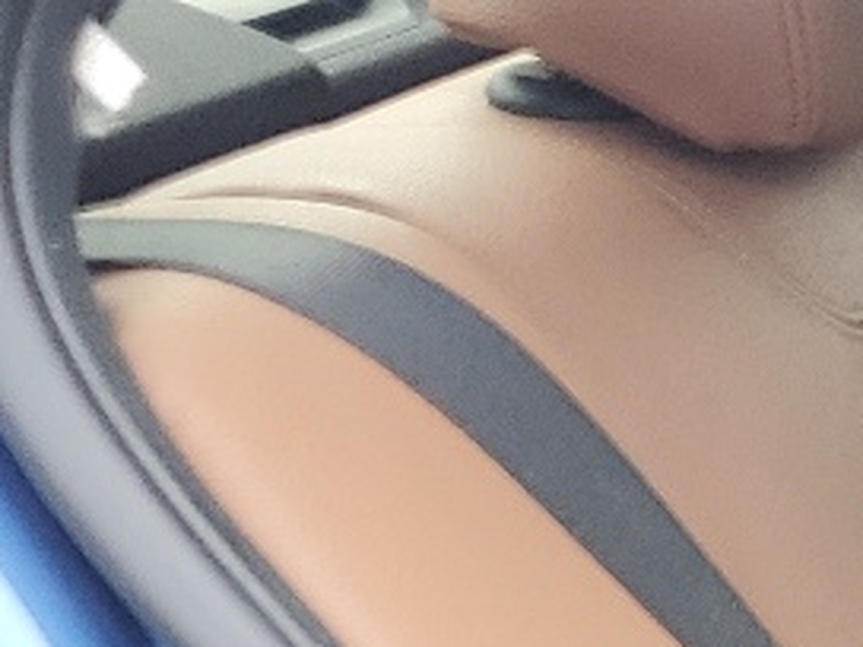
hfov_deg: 10.9
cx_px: 2104
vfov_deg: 9.3
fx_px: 3814
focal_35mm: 153
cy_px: 1069
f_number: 1.5
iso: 50
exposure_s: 1/161
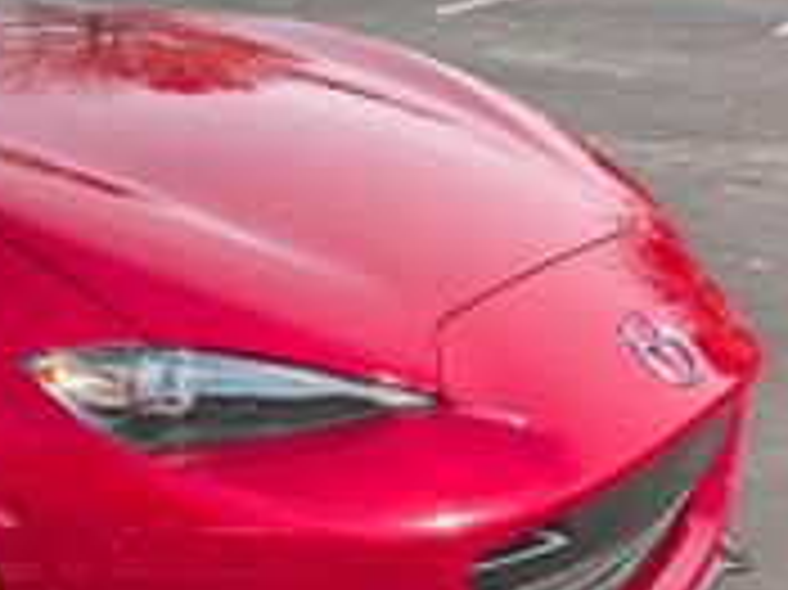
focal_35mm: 69
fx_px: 1570
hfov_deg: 25.9
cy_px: 297
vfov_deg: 21.3
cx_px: -90
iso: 22
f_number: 1.68
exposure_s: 1/9901
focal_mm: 6.9
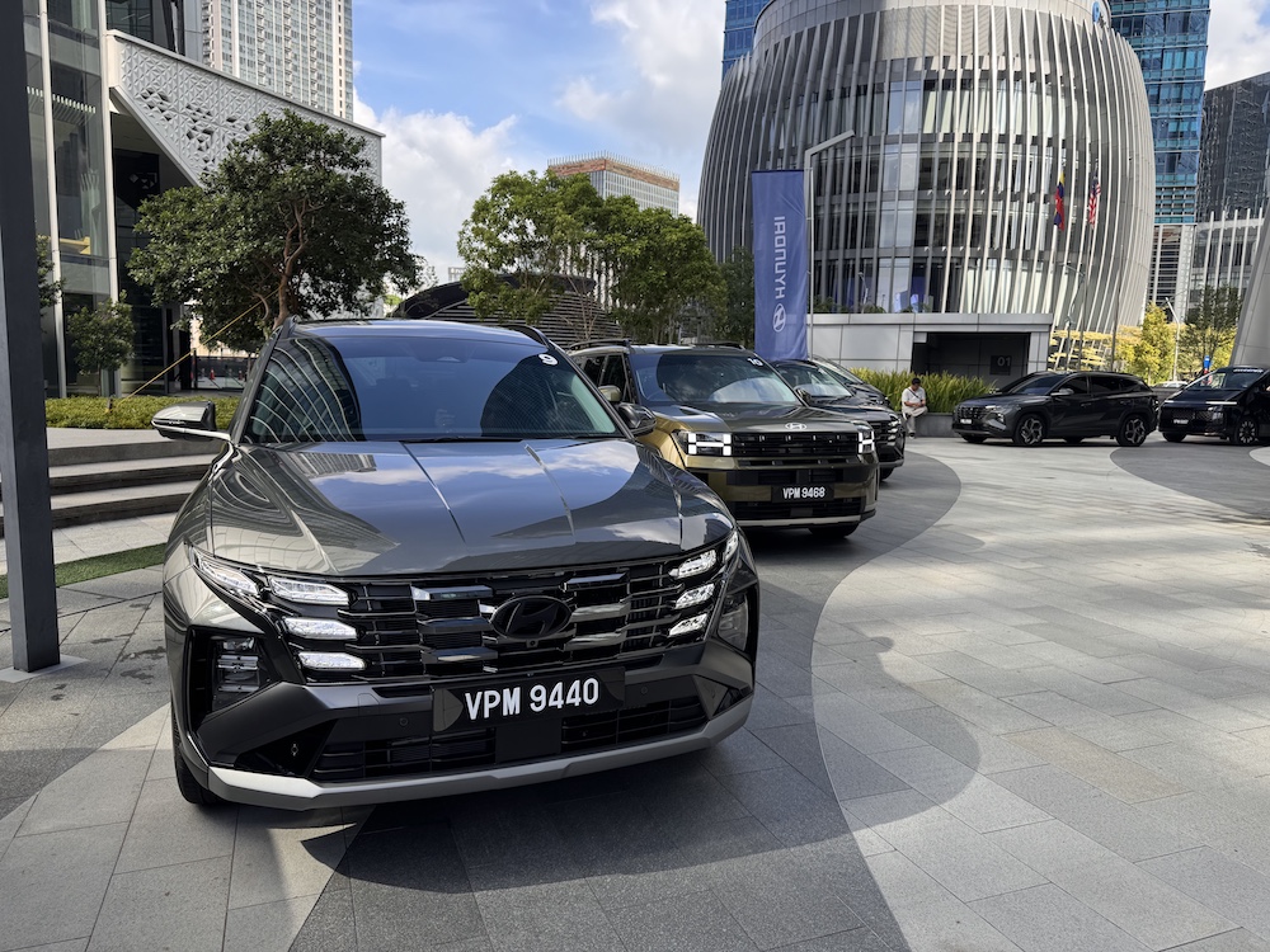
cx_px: 635
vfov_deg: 56.8
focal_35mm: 24
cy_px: 476
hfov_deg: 71.6
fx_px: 881
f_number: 1.78
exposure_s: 1/1151
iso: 80
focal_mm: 6.76
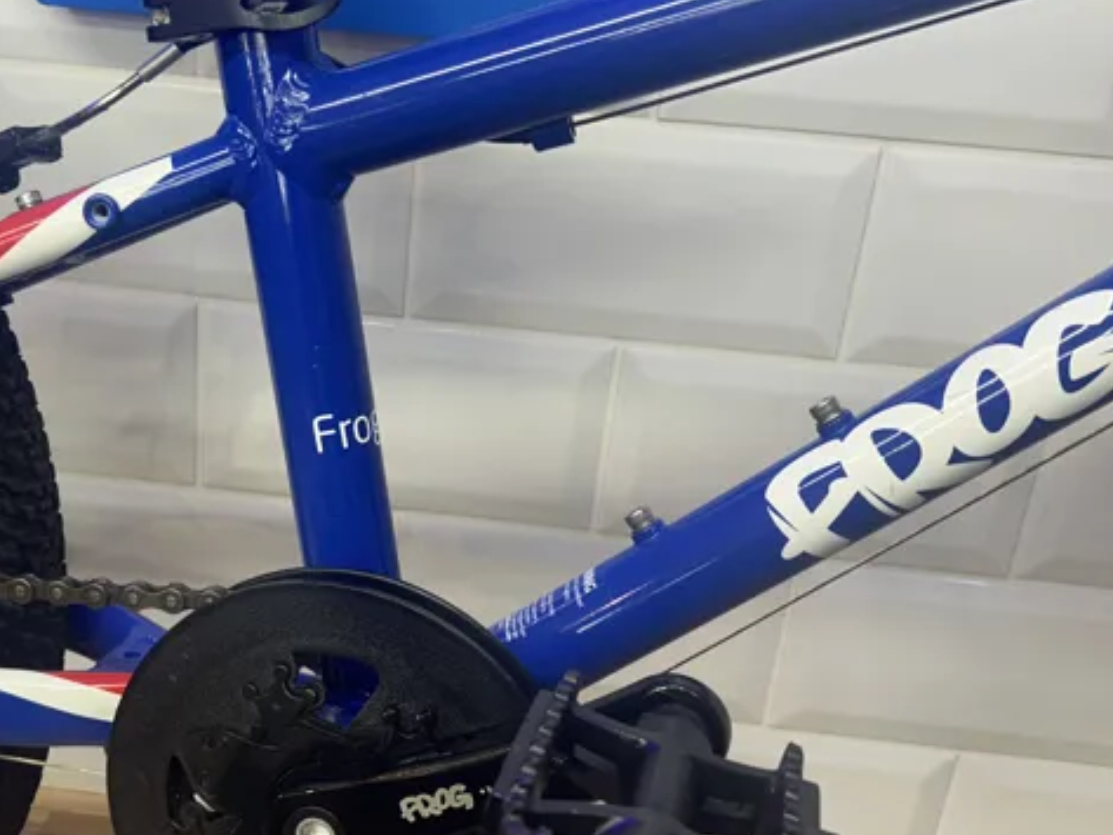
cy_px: 466
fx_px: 1415
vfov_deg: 32.9
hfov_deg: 42.4
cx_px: 369
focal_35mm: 44
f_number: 1.5
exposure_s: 1/100
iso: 80
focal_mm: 5.7
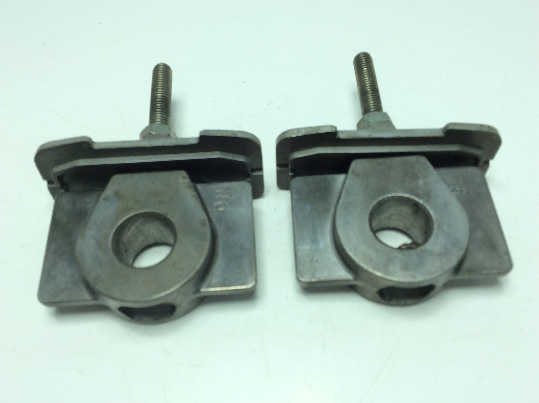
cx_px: 270
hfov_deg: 56.9
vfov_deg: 44.1
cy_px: 202
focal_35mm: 32
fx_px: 498
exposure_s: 1/364
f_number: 2.4
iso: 32
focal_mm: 3.3
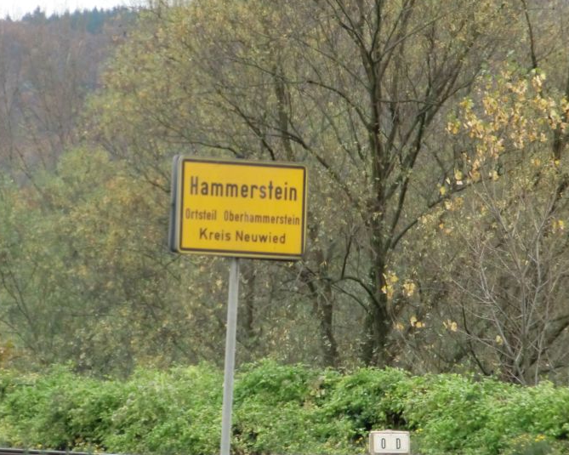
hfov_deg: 6.9
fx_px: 4715
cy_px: 208
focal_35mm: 280
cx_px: 276
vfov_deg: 5.5
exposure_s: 1/100
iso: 400
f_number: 5.8
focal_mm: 43
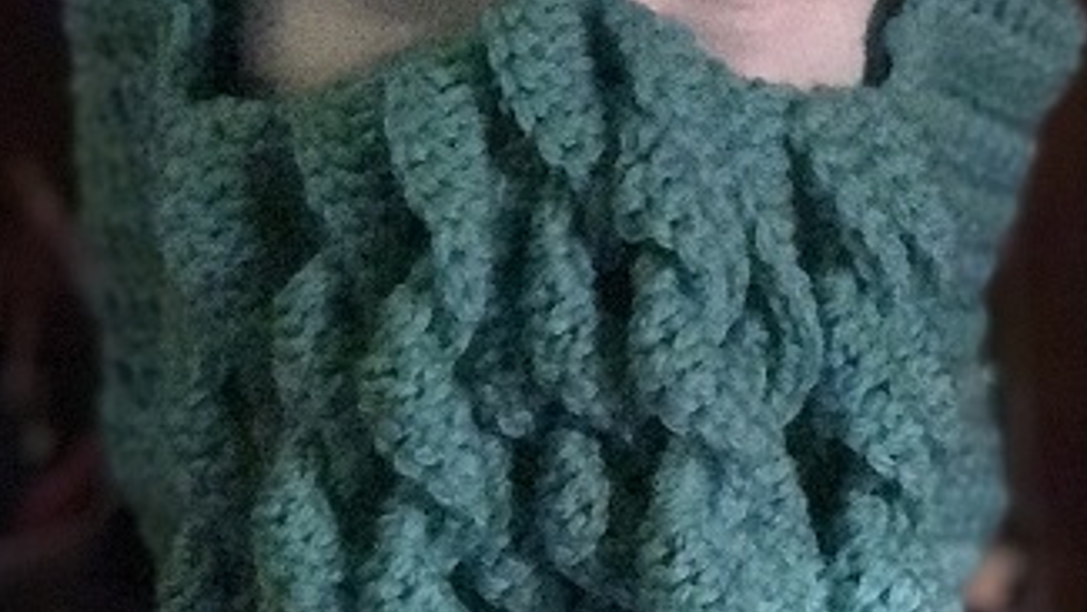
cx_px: 625
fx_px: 4411
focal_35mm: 153
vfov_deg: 7.9
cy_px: 371
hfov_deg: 14.0
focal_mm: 6.6
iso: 1250
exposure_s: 1/60
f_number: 2.8
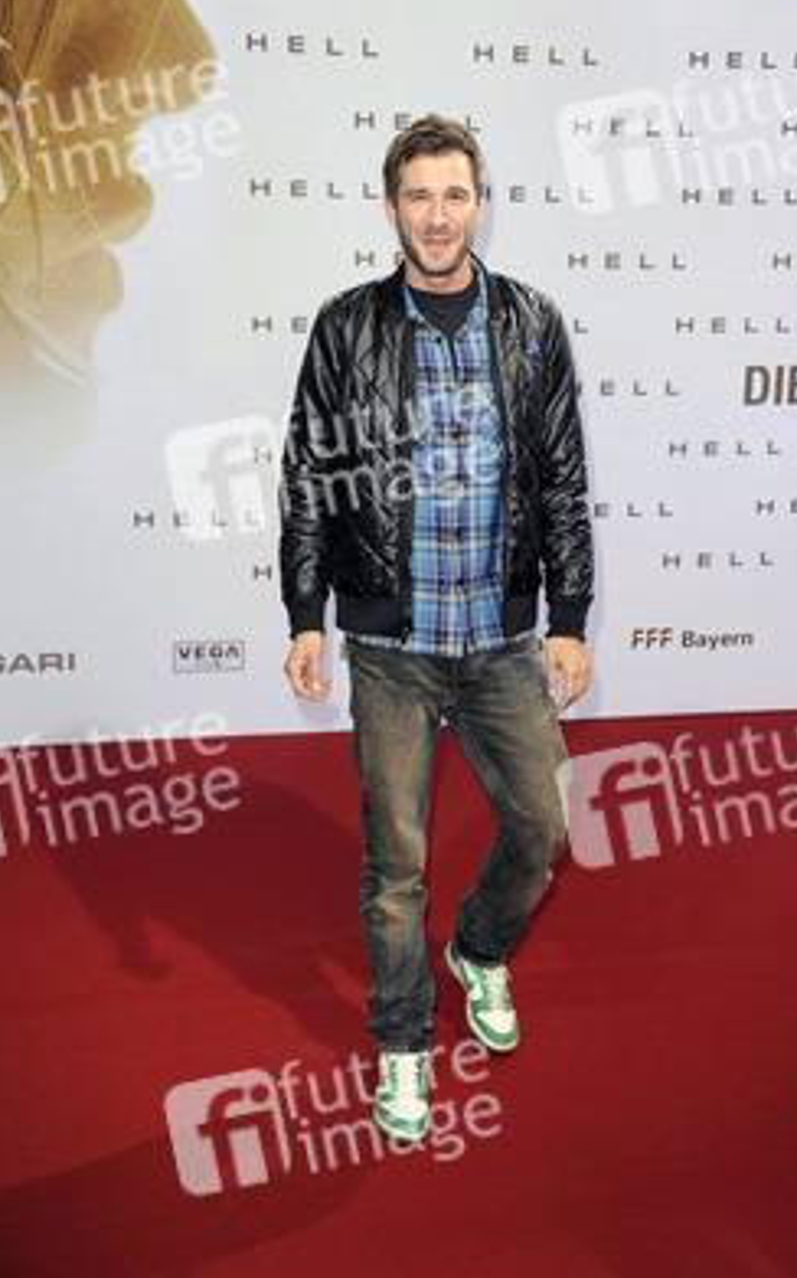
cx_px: 428
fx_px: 1740
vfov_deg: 40.3
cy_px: 628
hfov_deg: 25.8
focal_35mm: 50
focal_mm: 48
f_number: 5.6
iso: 500
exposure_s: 1/160
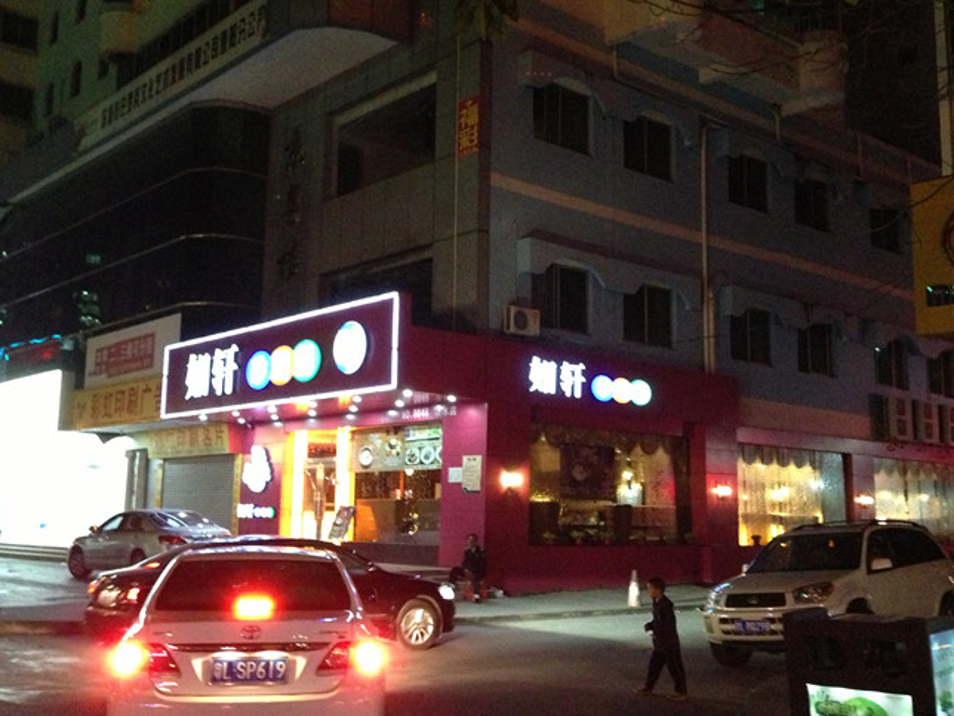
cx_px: 437
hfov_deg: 45.7
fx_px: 1130
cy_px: 338
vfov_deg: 35.1
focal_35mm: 41
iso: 800
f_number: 2.4
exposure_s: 1/15
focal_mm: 4.13
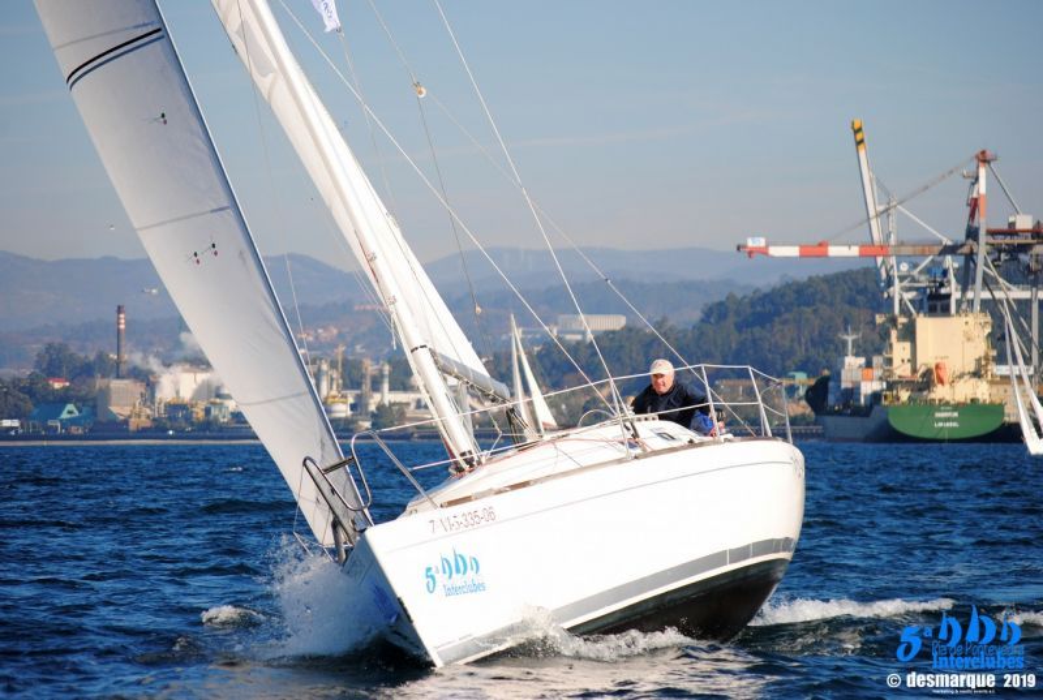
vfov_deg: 7.5
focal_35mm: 183
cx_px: 522
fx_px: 5313
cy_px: 350
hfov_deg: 11.2
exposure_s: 1/500
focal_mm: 122
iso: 100
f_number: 5.6
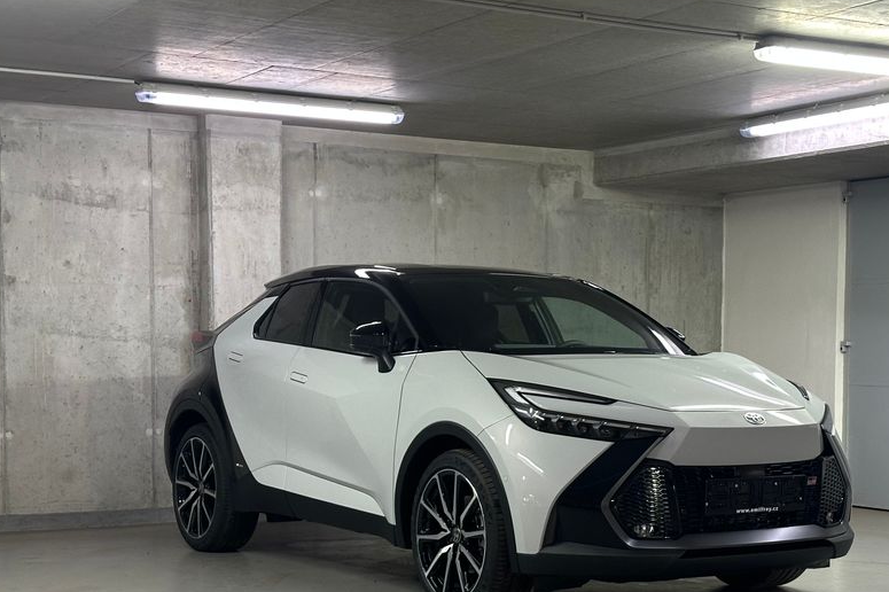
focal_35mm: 66
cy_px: 430
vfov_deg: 20.5
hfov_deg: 30.4
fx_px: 1629
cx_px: 556
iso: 200
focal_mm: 6.86
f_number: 1.78
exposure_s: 1/50
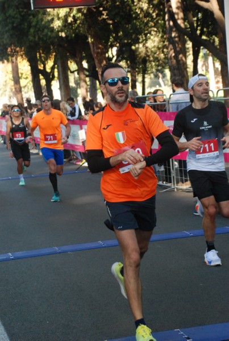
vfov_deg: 23.3
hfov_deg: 15.8
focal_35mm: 87
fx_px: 826
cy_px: 170
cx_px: 114
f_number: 5.3
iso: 1000
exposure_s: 1/320
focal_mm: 58
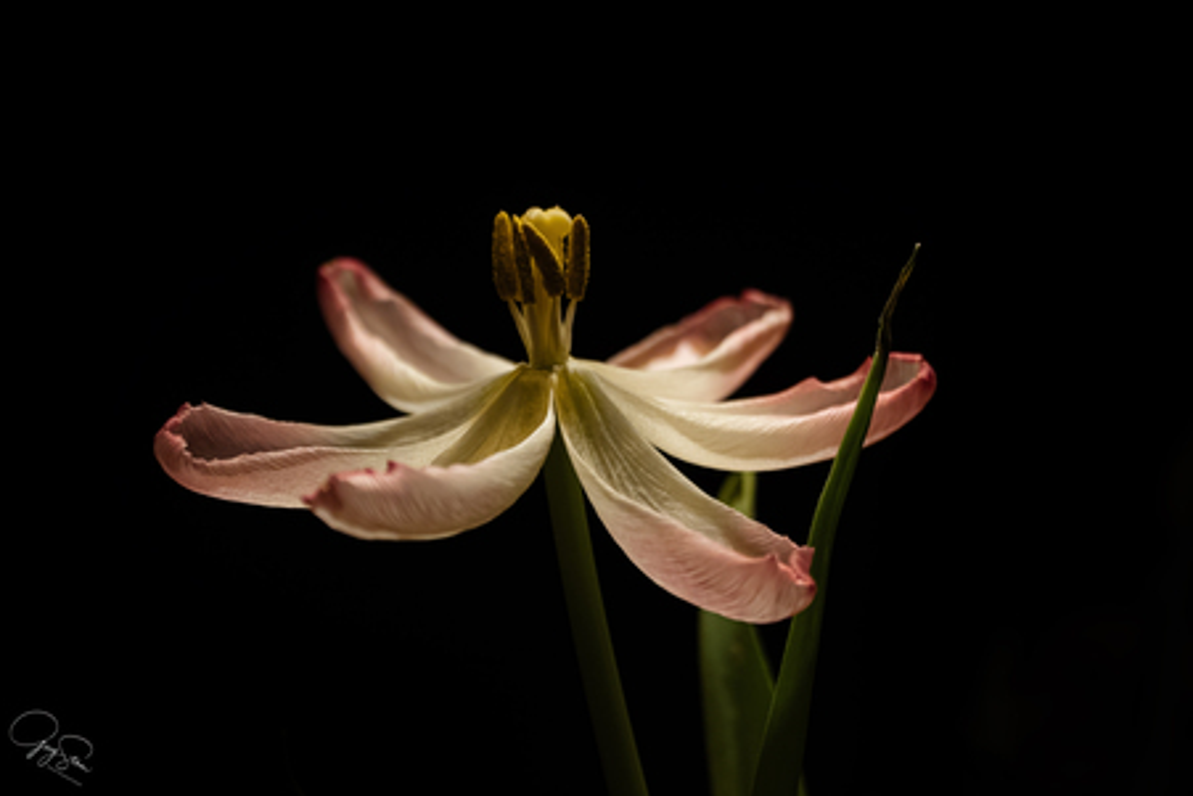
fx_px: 3299
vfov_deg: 13.8
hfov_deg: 20.5
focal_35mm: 100
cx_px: 590
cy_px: 403
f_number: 4
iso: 800
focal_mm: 65
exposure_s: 1/125
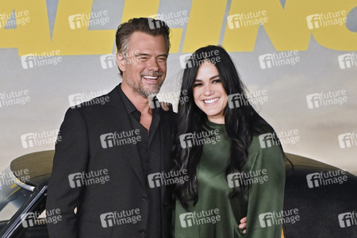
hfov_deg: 38.2
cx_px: 178
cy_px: 119
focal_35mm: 52
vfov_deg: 26.0
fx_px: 516
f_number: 3.5
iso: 3200
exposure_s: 1/320
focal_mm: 35
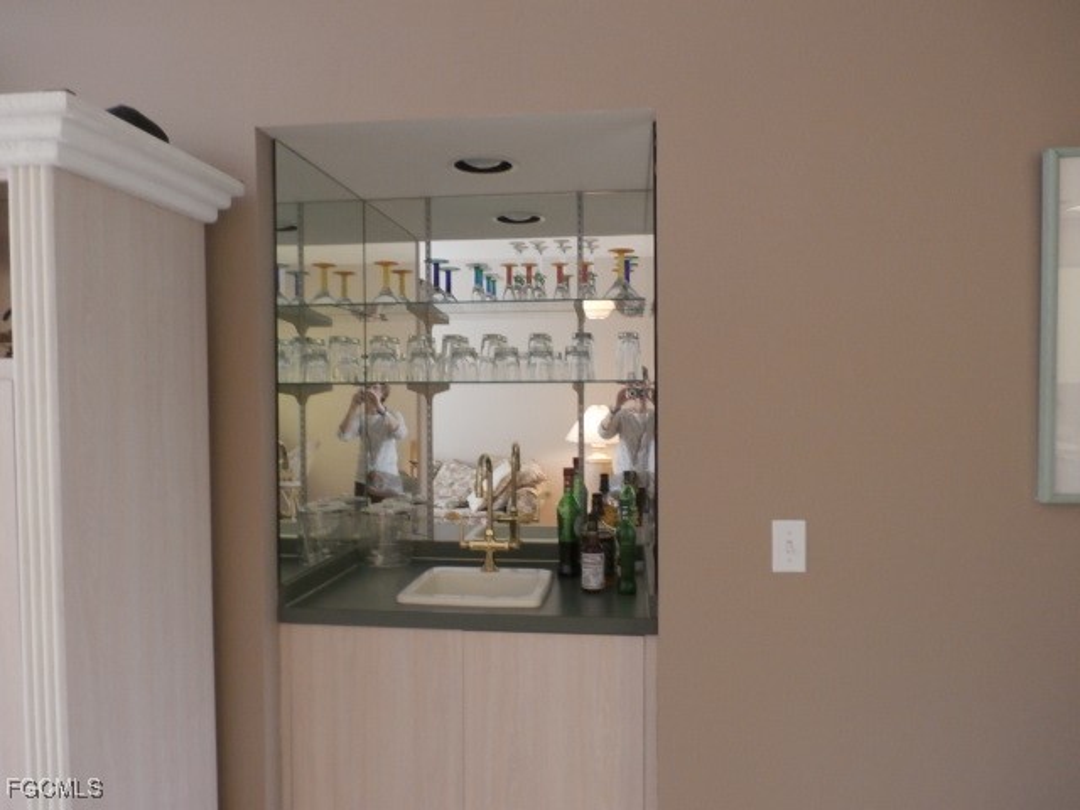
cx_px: 540
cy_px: 405
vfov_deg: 54.9
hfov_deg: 69.4
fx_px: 780
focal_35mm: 25
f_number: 3
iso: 320
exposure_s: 1/30
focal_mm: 4.5
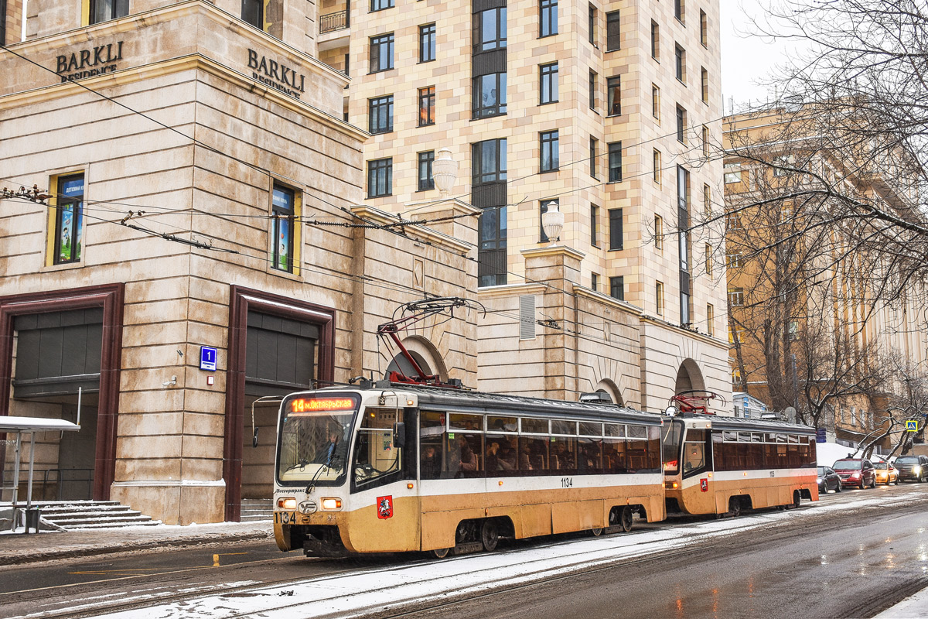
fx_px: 1044
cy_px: 310
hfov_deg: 47.9
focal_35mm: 40
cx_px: 464
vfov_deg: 33.0
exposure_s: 1/40
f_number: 4
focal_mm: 27
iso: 200
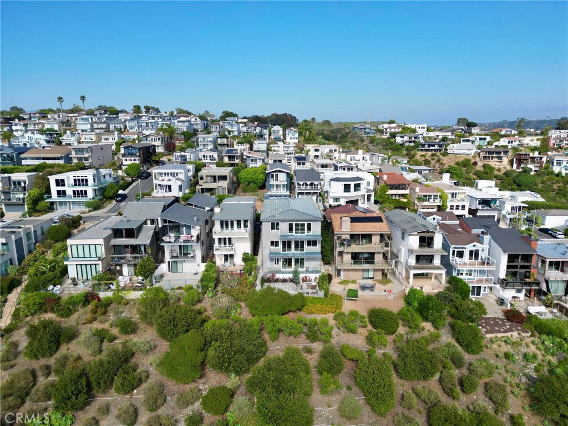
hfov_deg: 71.6
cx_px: 284
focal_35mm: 24
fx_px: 394
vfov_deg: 56.8
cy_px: 213
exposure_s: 1/3200
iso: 130
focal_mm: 6.72
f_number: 1.7
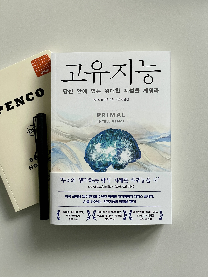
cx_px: 104
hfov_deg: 28.0
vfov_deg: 36.8
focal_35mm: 52
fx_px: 417
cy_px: 138
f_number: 2
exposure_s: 1/99
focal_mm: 6
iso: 200
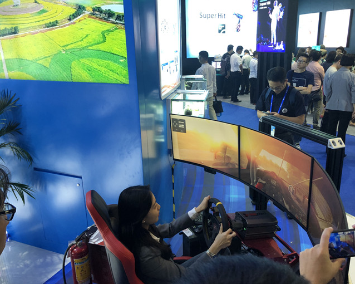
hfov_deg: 58.7
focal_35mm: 30
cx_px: 191
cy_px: 142
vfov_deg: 48.5
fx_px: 315
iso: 40
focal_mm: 4
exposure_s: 1/33
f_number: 1.8
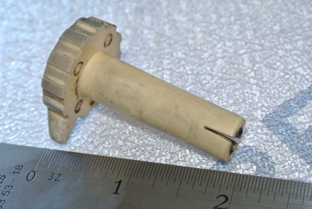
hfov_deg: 25.0
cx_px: 156
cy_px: 104
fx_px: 703
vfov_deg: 16.9
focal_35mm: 81
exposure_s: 1/60
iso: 400
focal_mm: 30
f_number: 5.6
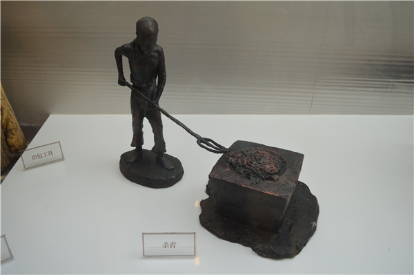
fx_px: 344
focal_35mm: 30
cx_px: 207
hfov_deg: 62.0
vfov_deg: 43.5
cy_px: 138
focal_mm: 20
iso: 400
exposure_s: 1/80
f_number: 4.5
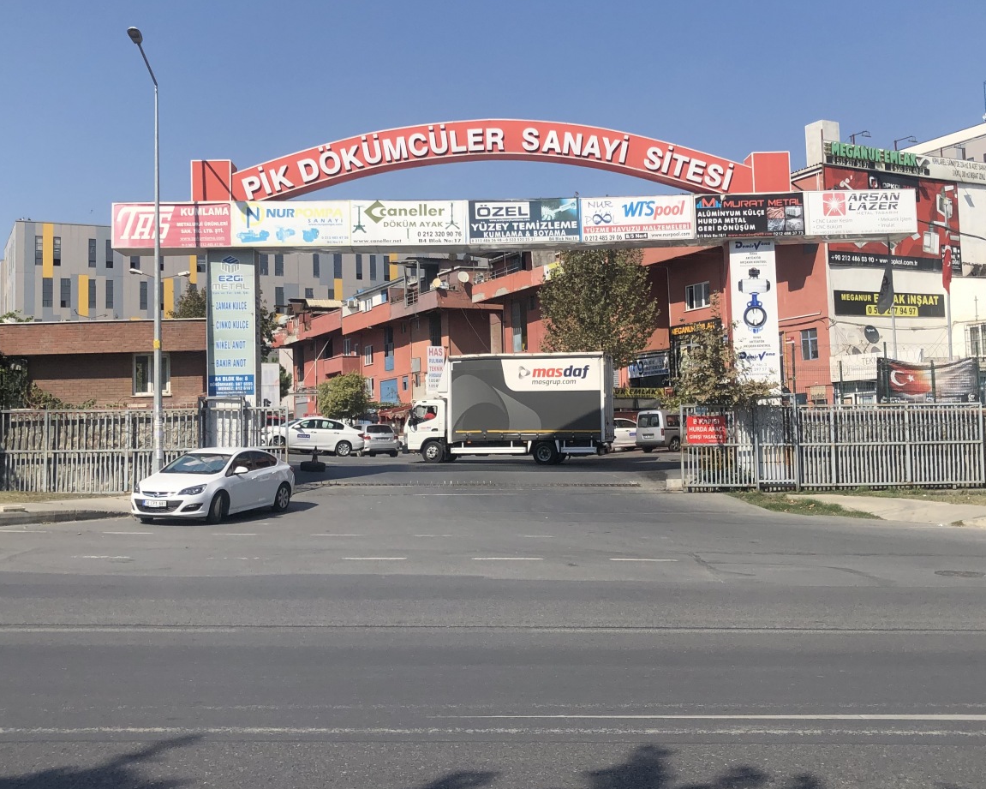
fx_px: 1109
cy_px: 362
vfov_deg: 39.1
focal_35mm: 38
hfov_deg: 47.9
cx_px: 516
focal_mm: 3.99
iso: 25
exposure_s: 1/3436
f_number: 1.8
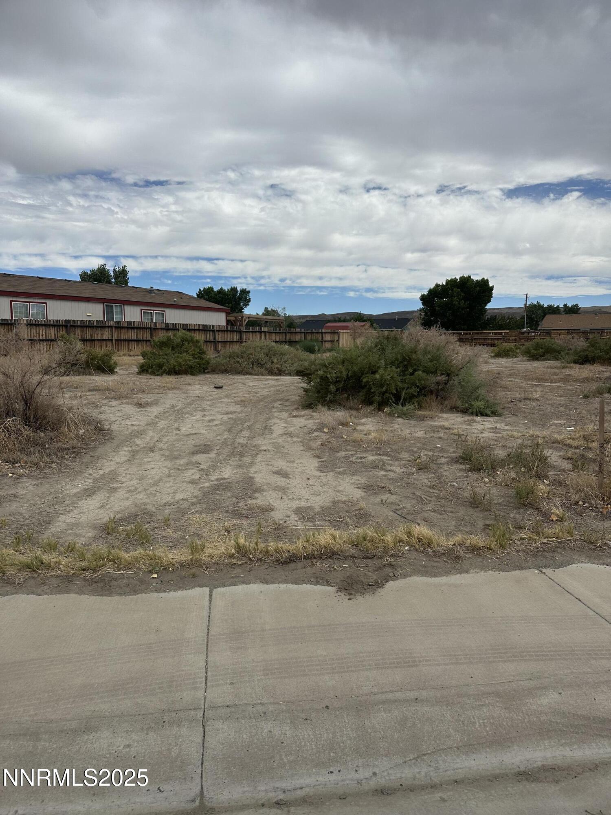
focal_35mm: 24
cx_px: 306
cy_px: 408
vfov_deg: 71.6
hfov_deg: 56.8
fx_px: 565
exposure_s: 1/8197
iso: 80
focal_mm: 6.86
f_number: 1.78
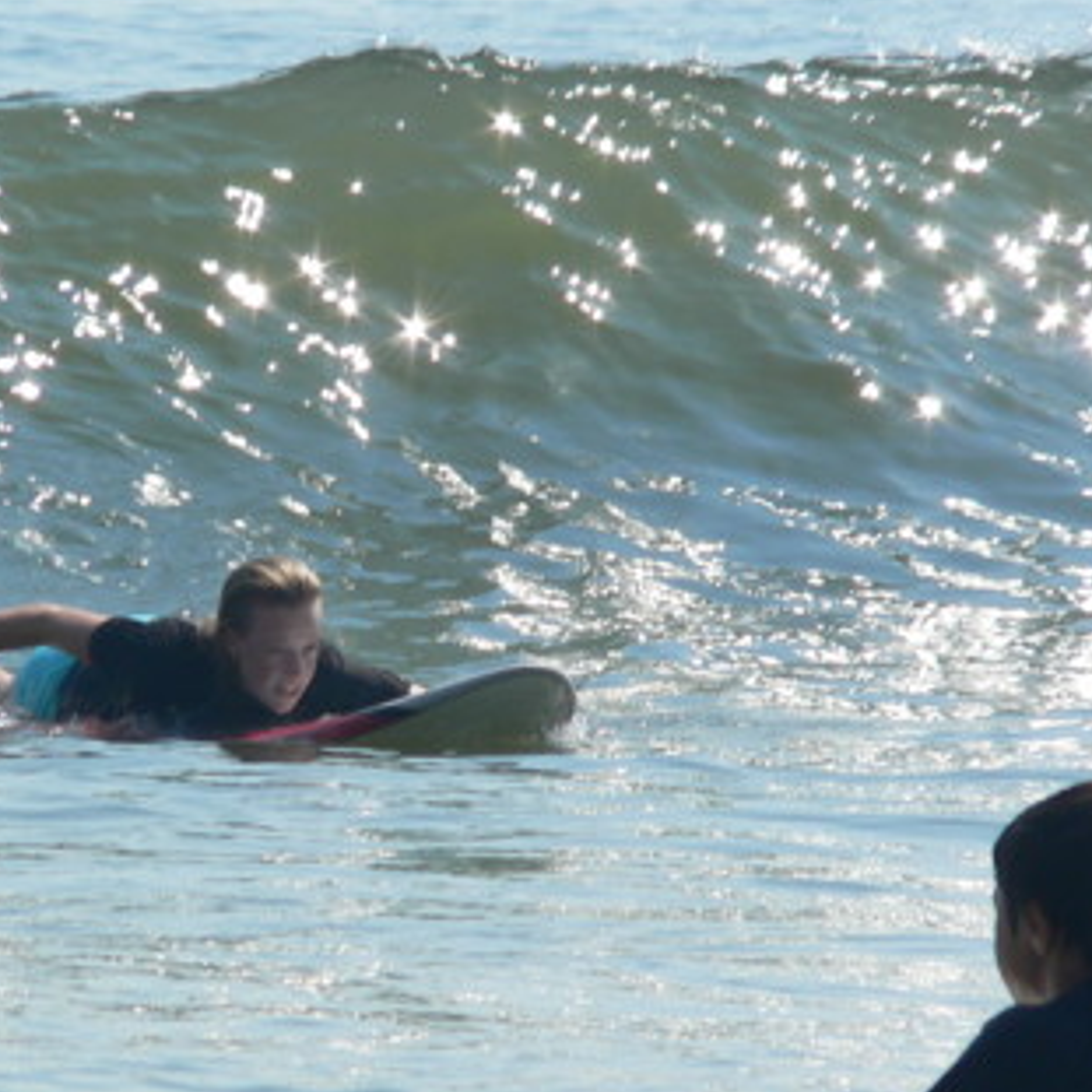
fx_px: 21271
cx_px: 520
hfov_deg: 2.9
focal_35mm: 596
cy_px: 546
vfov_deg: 2.9
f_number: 5.6
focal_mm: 55.2
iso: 80
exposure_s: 1/400
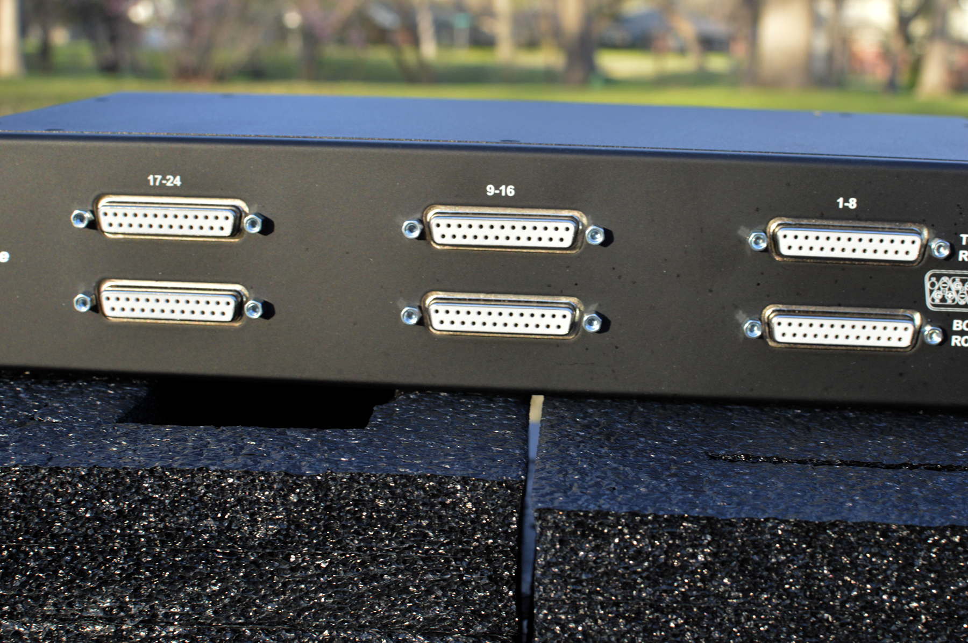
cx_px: 484
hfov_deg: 37.9
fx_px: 1410
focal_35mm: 52
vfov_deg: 25.7
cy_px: 322
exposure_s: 1/80
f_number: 8
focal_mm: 35
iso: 400
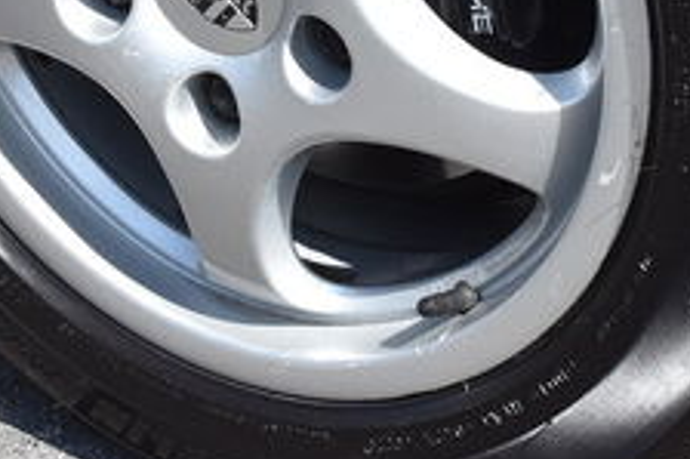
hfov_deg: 12.9
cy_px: -189
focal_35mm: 160
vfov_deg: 8.4
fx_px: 3059
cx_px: 265
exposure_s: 1/500
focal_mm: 31
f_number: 8
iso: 360
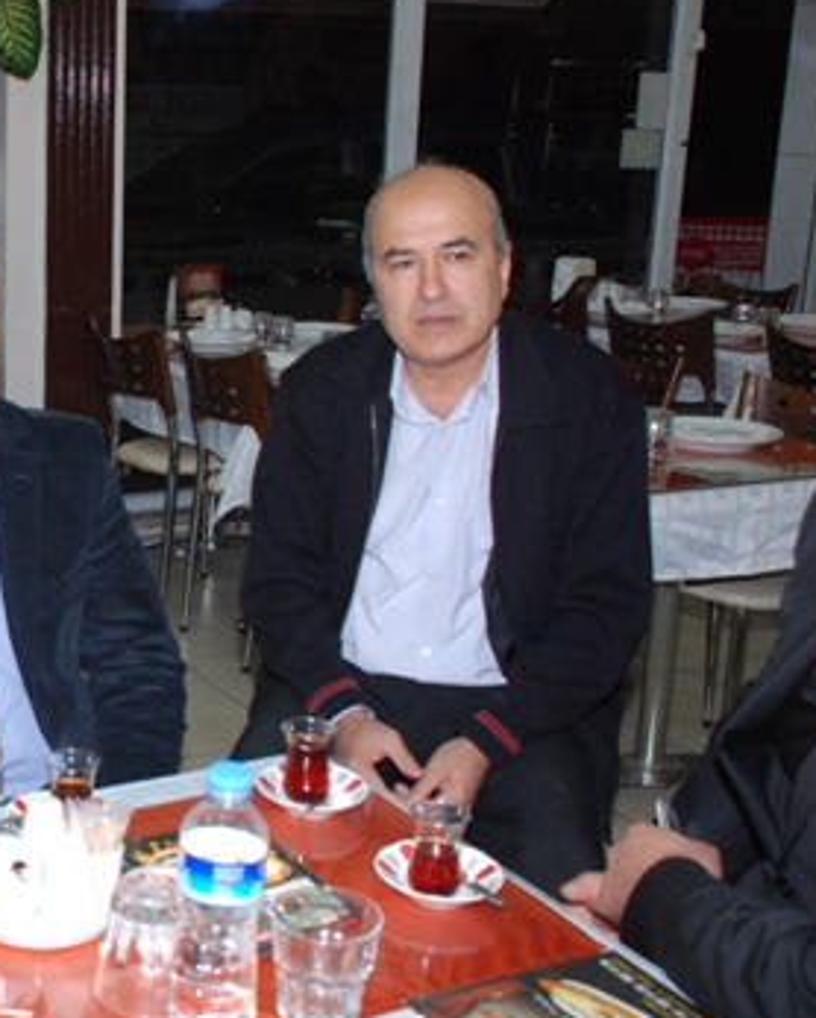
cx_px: -85
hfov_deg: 26.8
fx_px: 1568
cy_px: 472
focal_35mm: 52
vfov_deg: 36.0
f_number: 7.1
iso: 1000
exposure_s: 1/60
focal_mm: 20
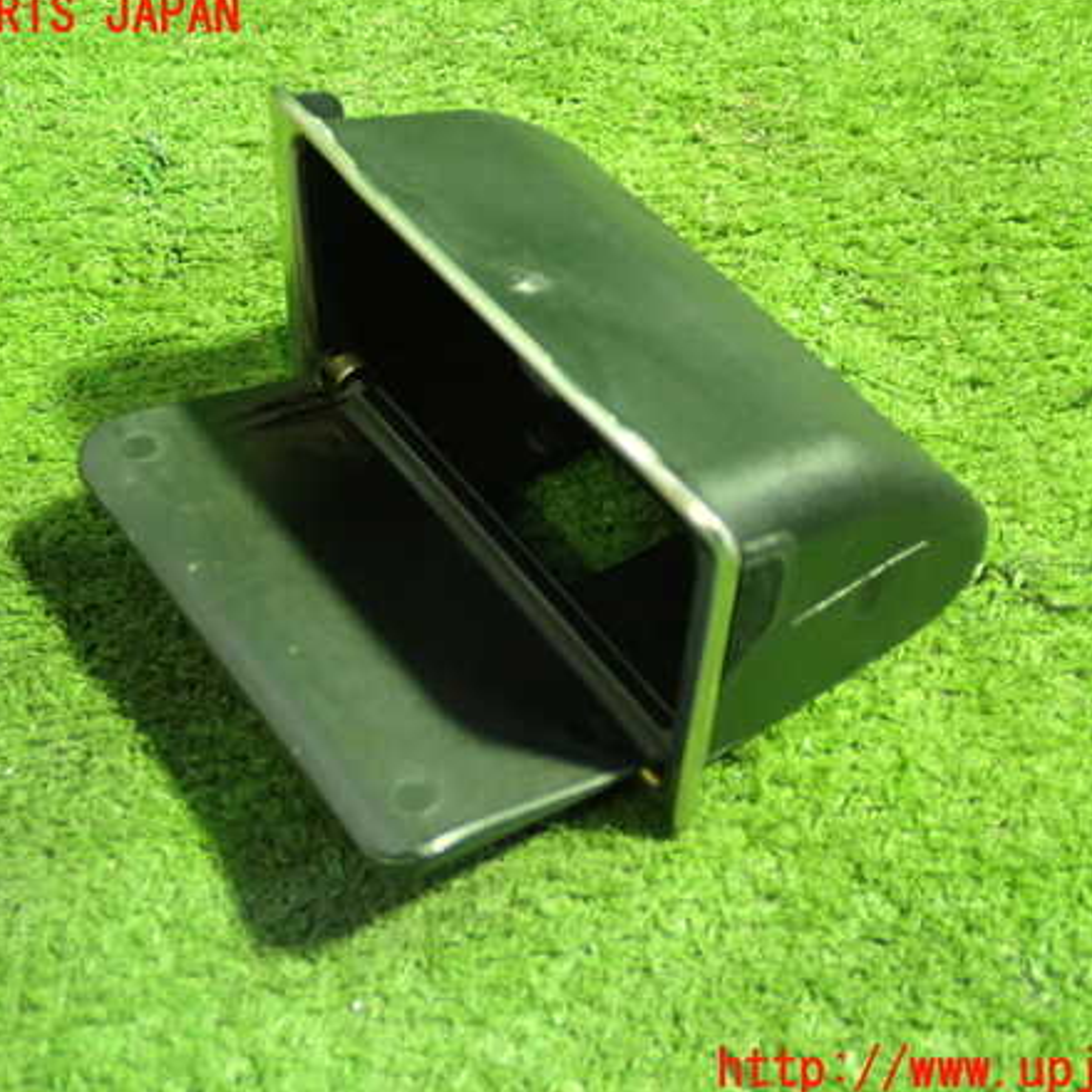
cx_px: 534
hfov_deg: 32.2
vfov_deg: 32.2
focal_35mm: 53
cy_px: 544
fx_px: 1892
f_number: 2.9
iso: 800
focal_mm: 7.84
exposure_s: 1/15
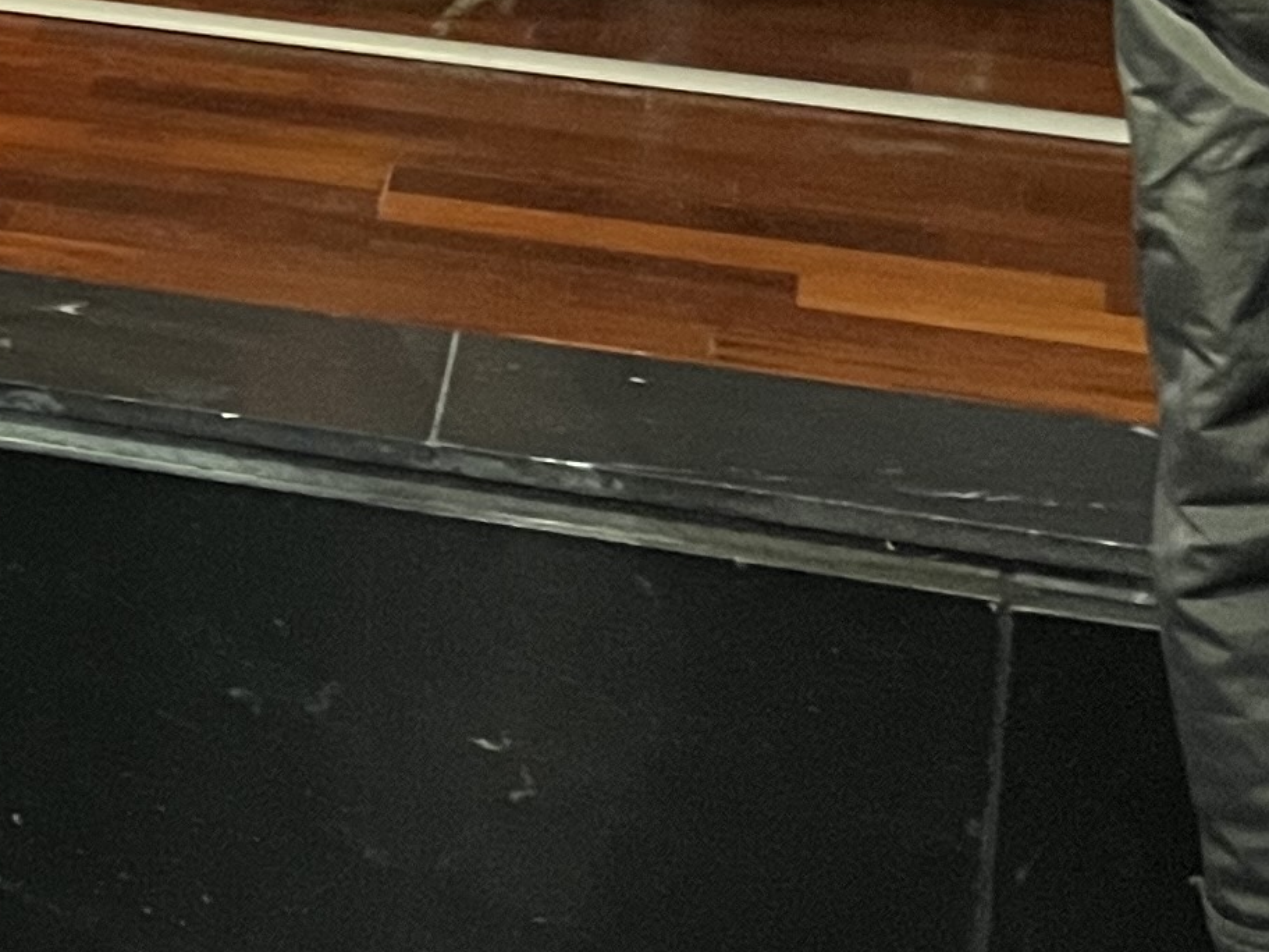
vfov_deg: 12.1
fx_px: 4216
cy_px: -628
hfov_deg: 14.6
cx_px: -1156
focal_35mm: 115
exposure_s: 1/33
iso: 500
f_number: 1.6
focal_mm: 5.1
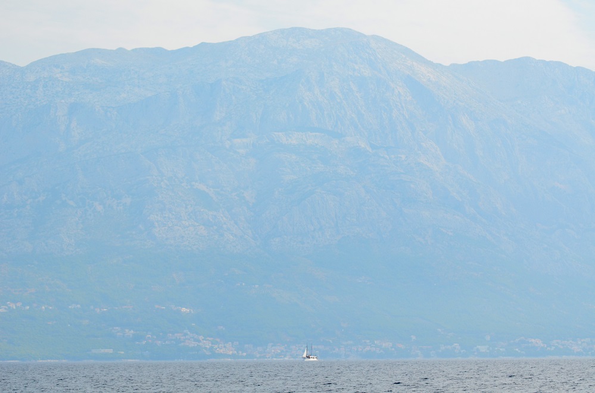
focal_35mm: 123
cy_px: 196
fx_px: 2028
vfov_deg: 11.1
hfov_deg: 16.7
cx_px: 298
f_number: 5.6
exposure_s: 1/2000
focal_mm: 82
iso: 400
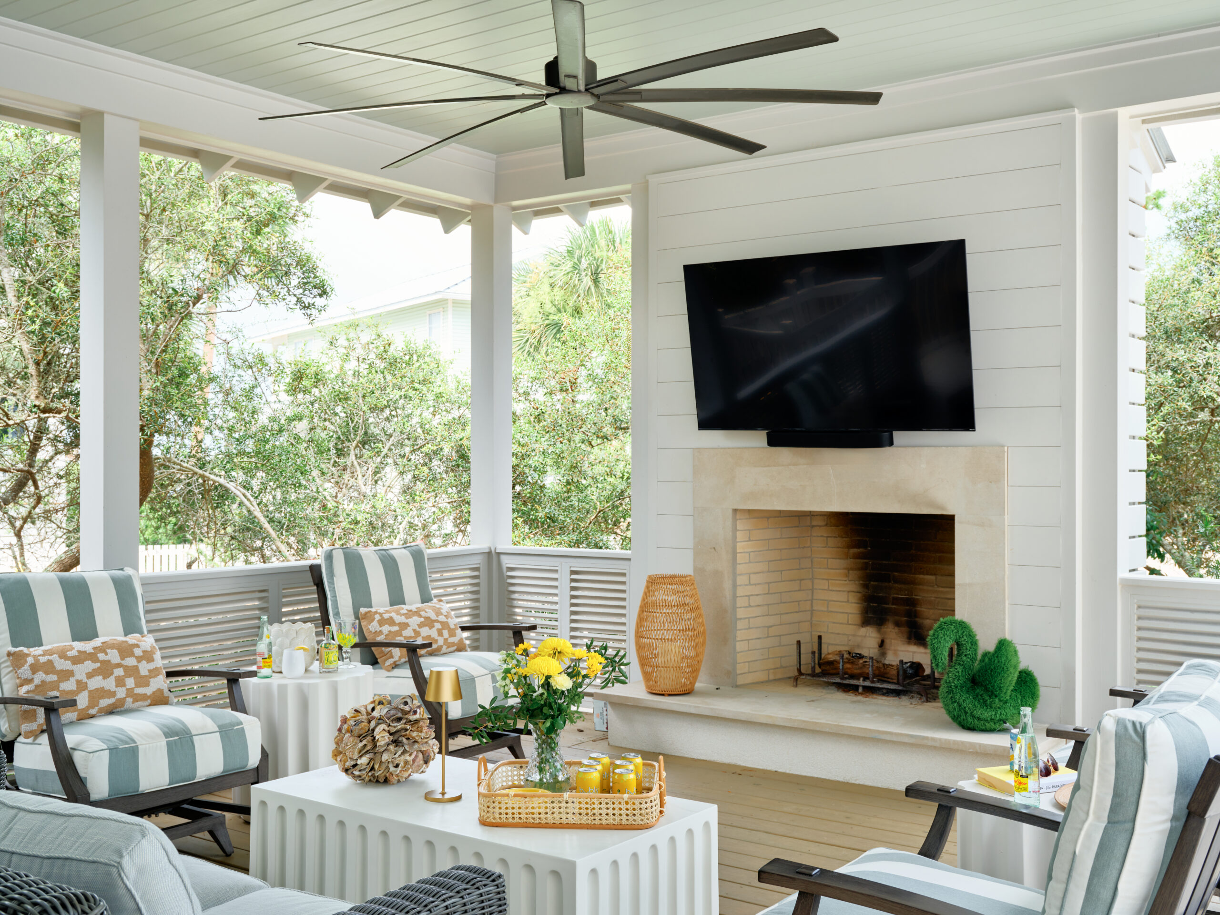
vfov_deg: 40.7
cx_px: 610
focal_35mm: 35
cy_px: 458
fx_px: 1234
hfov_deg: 52.6
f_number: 13
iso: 160
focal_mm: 44
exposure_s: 1/10
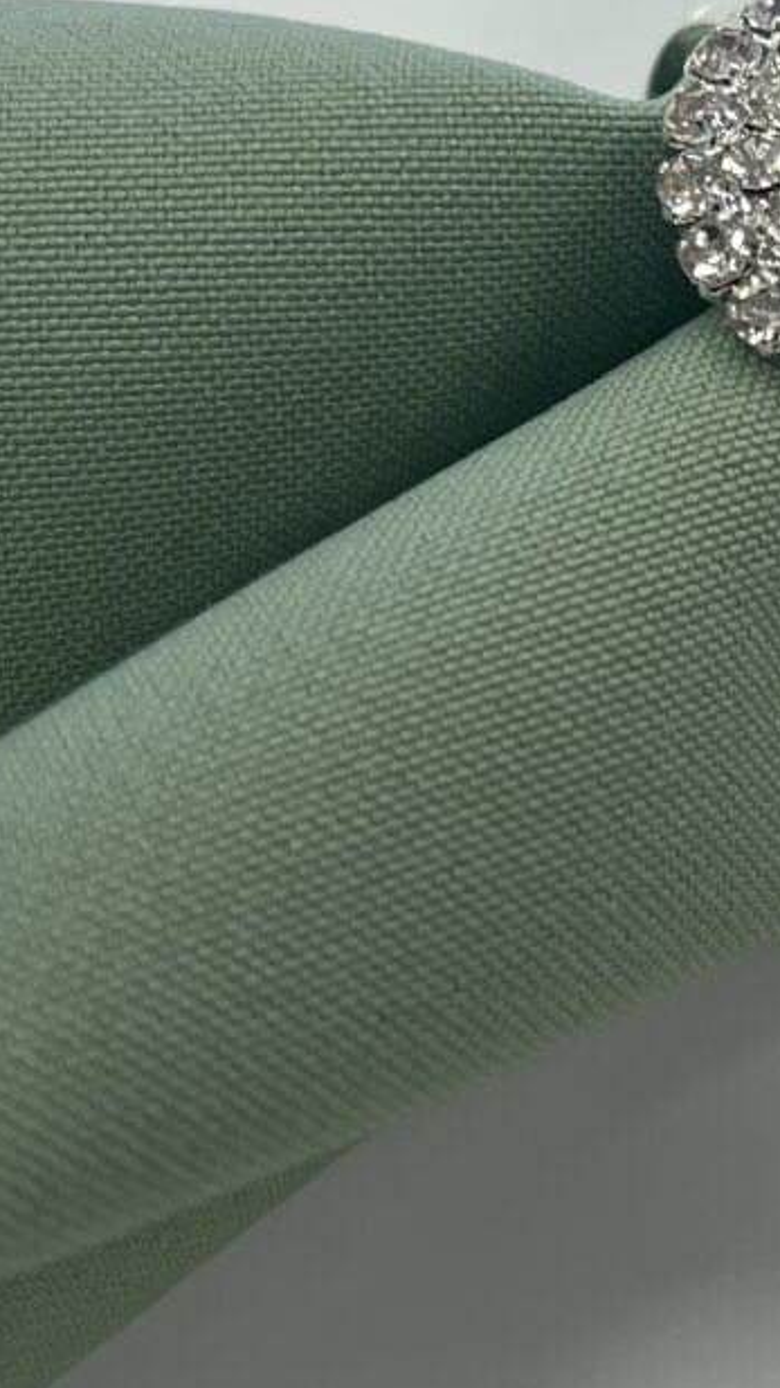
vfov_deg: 22.3
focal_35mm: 94
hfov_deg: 12.5
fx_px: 3457
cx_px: 987
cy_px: 209
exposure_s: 1/120
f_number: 1.5
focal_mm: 5.7
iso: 50
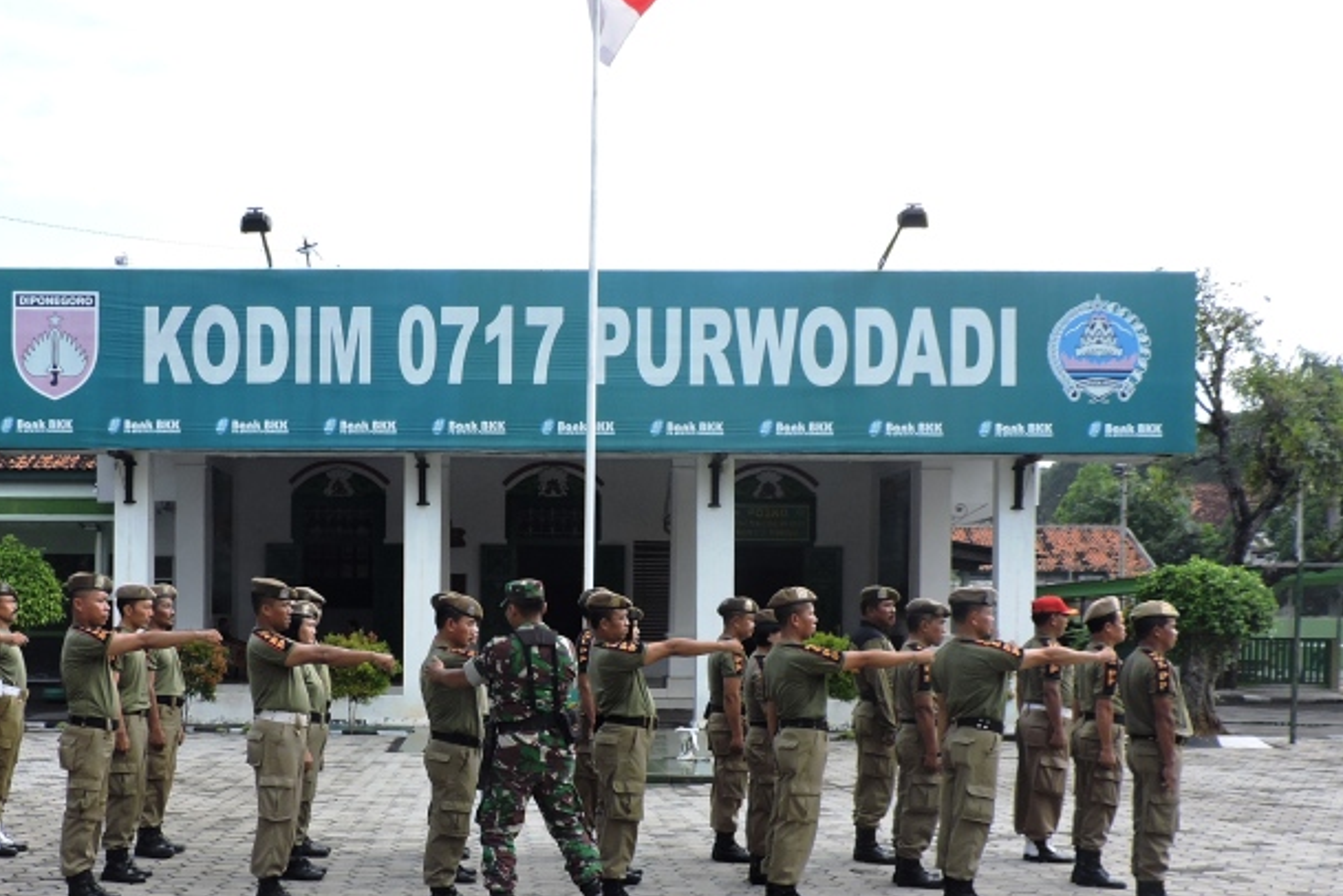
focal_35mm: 42
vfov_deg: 31.4
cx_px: 463
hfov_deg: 45.8
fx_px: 1567
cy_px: 647
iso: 100
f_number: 3
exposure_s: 1/640
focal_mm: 4.3
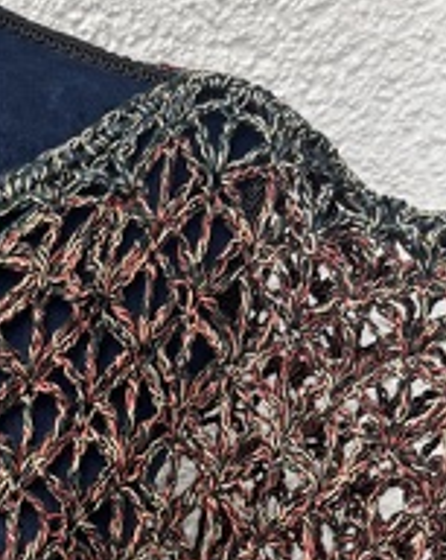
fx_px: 1753
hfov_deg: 14.2
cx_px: -17
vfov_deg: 17.2
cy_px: 706
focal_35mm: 106
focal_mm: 5.96
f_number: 1.6
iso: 64
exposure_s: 1/121
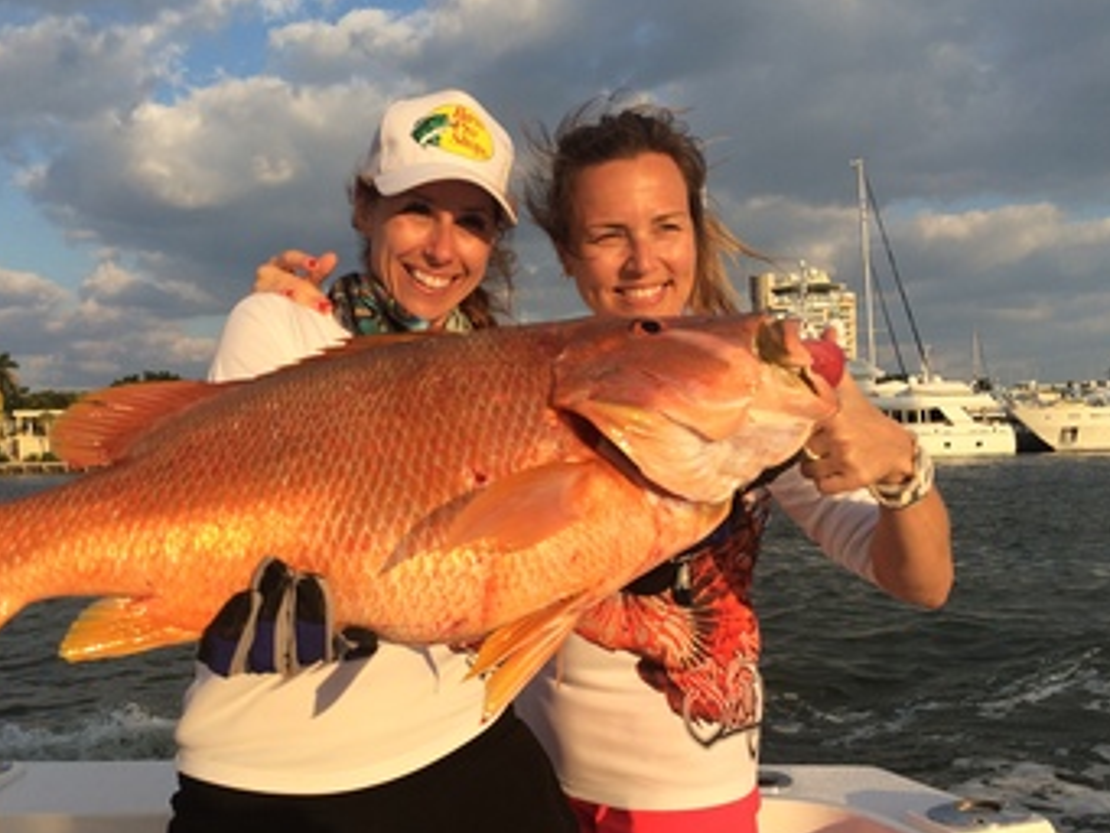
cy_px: 452
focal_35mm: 34
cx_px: 505
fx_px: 1091
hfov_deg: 53.9
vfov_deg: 41.8
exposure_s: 1/1414
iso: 32
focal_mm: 4.15
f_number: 2.2
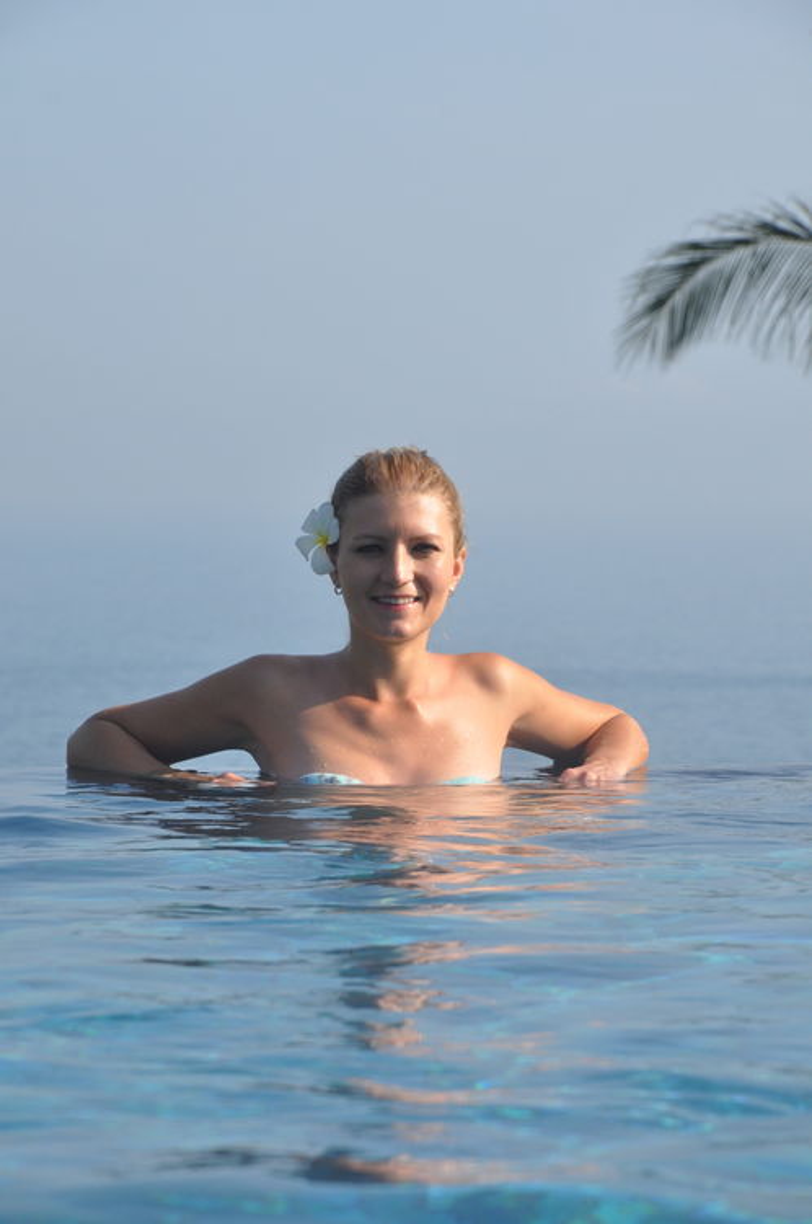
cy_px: 612
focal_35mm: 158
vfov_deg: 13.1
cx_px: 406
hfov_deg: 8.7
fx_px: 5343
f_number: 11
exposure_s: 1/500
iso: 400
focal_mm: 105
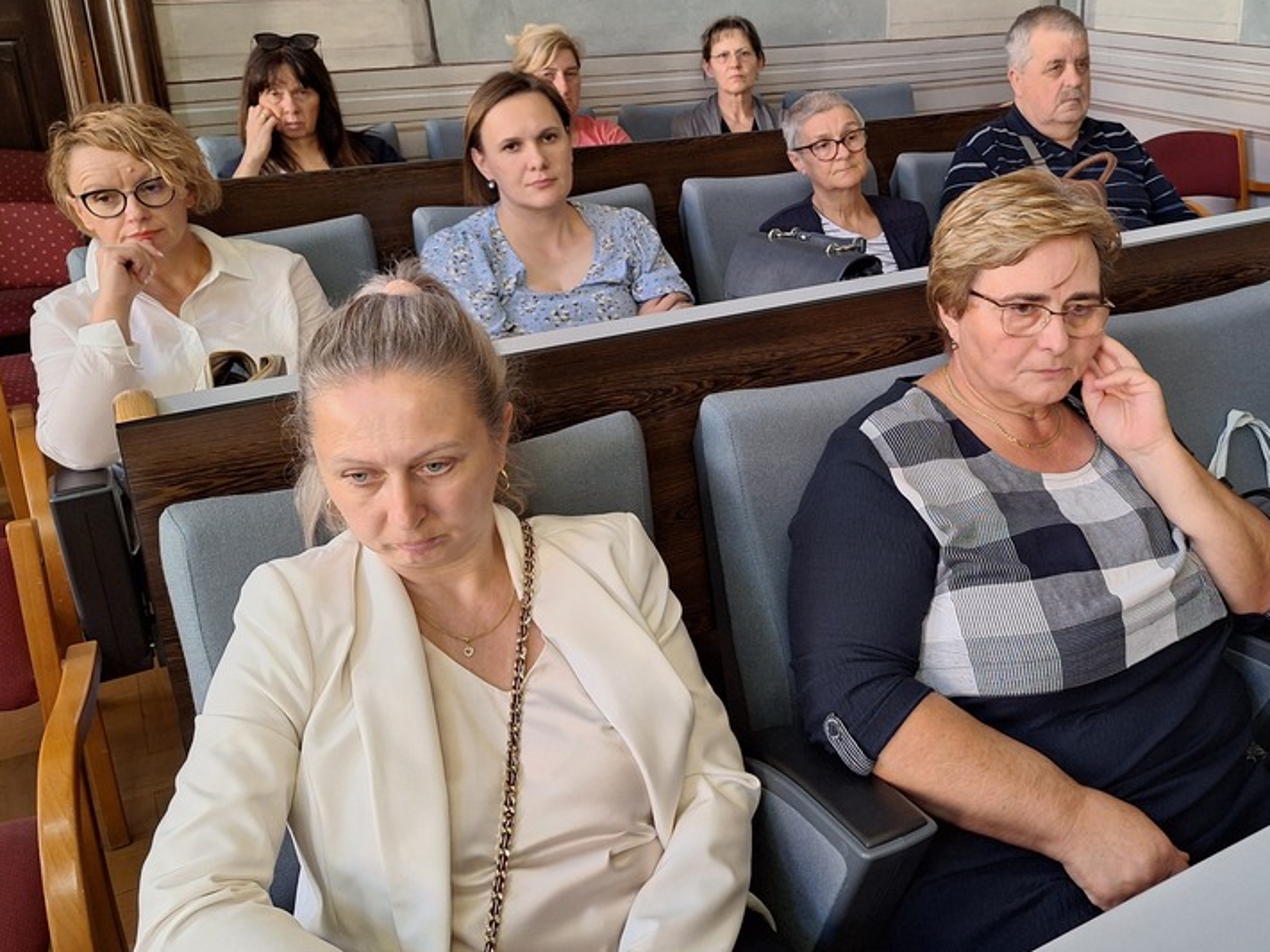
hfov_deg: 54.0
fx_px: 1211
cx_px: 870
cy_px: 356
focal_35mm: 33
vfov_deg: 42.6
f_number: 1.8
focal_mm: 5.54
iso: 200
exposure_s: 1/50
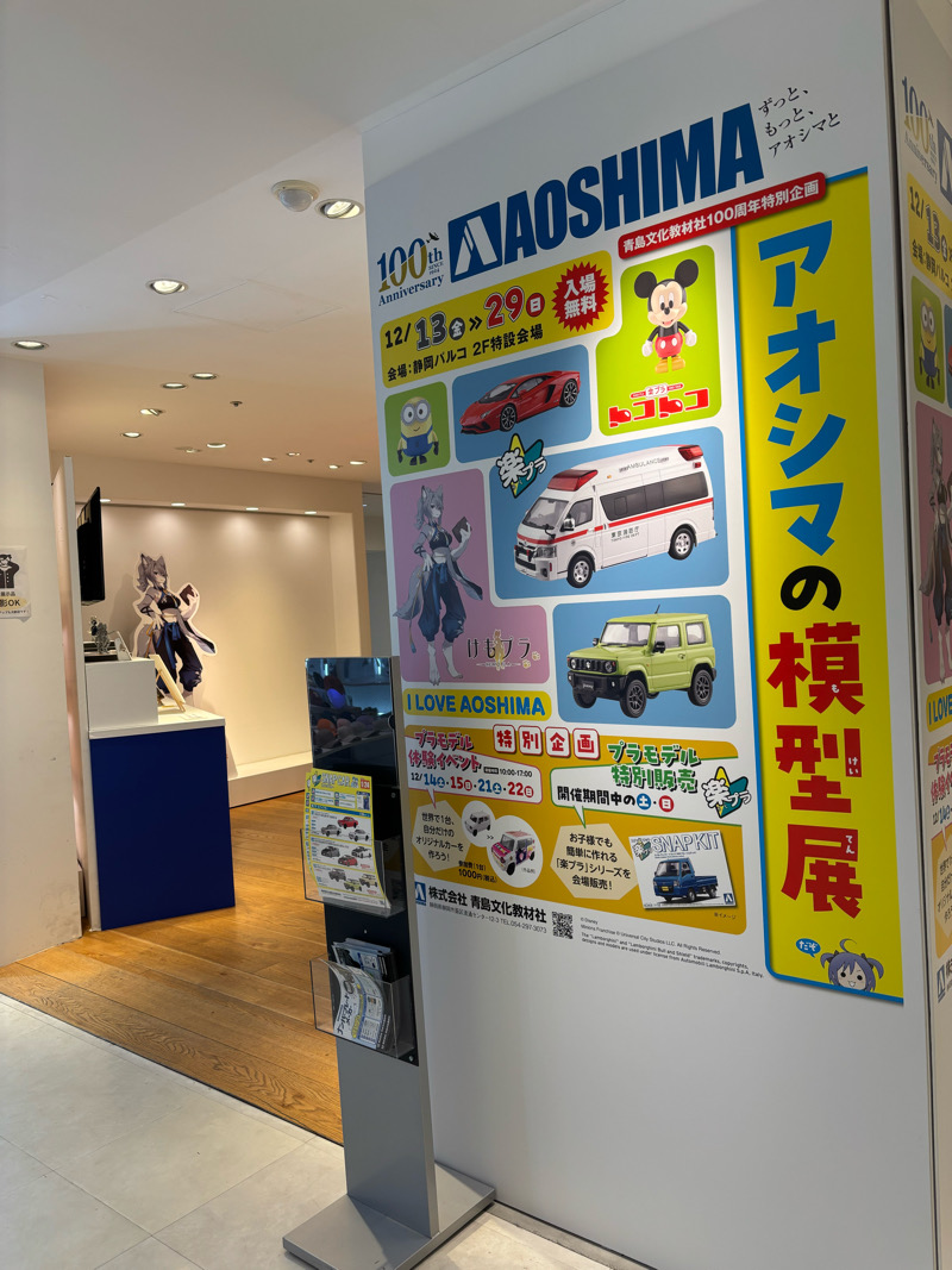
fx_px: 954
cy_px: 635
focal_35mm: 26
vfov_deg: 67.3
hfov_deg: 53.1
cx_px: 476
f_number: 1.6
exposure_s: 1/127
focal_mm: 5.96
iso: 32
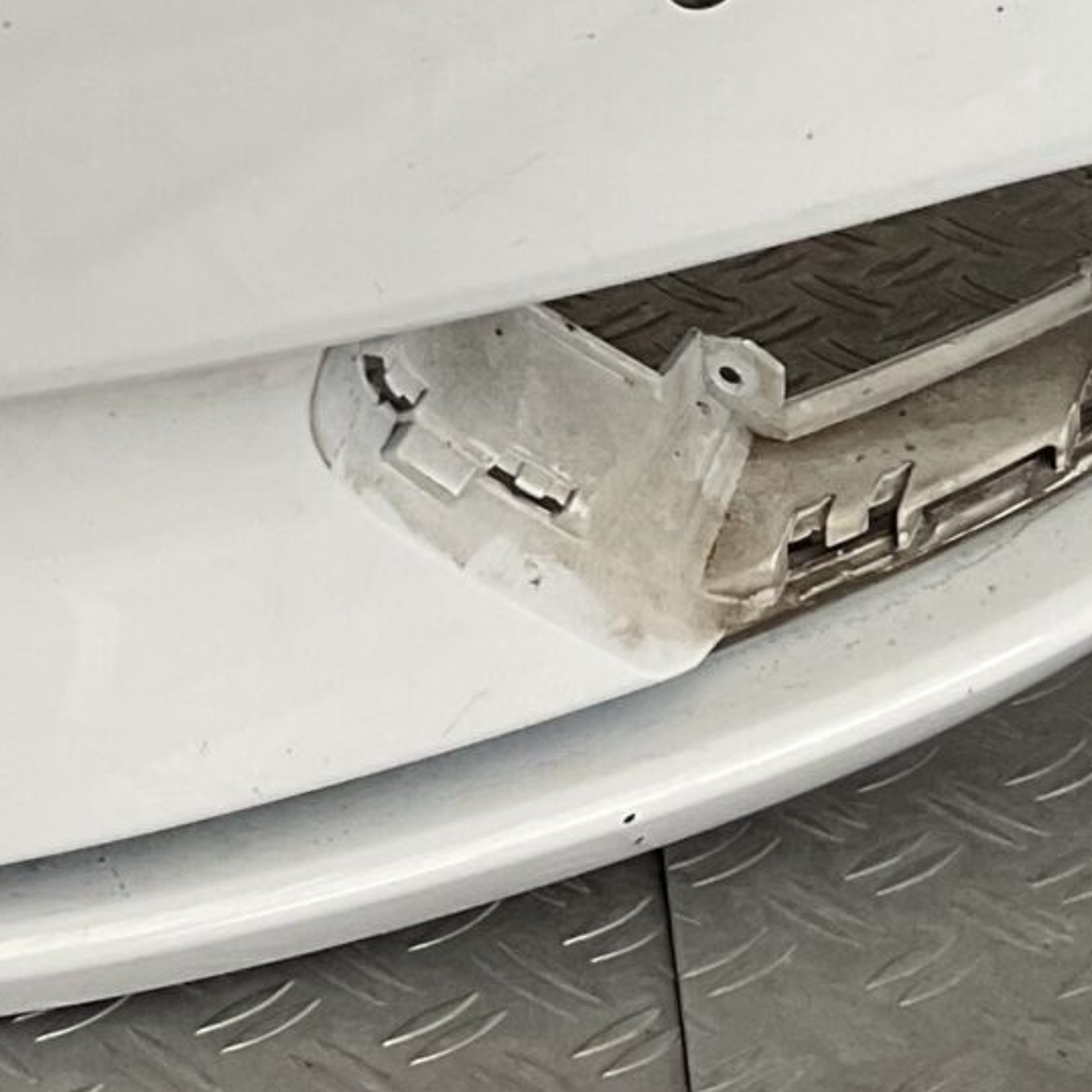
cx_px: -485
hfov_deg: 13.6
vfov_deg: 13.8
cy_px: -315
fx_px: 4354
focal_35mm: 122
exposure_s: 1/120
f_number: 1.8
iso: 50
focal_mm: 3
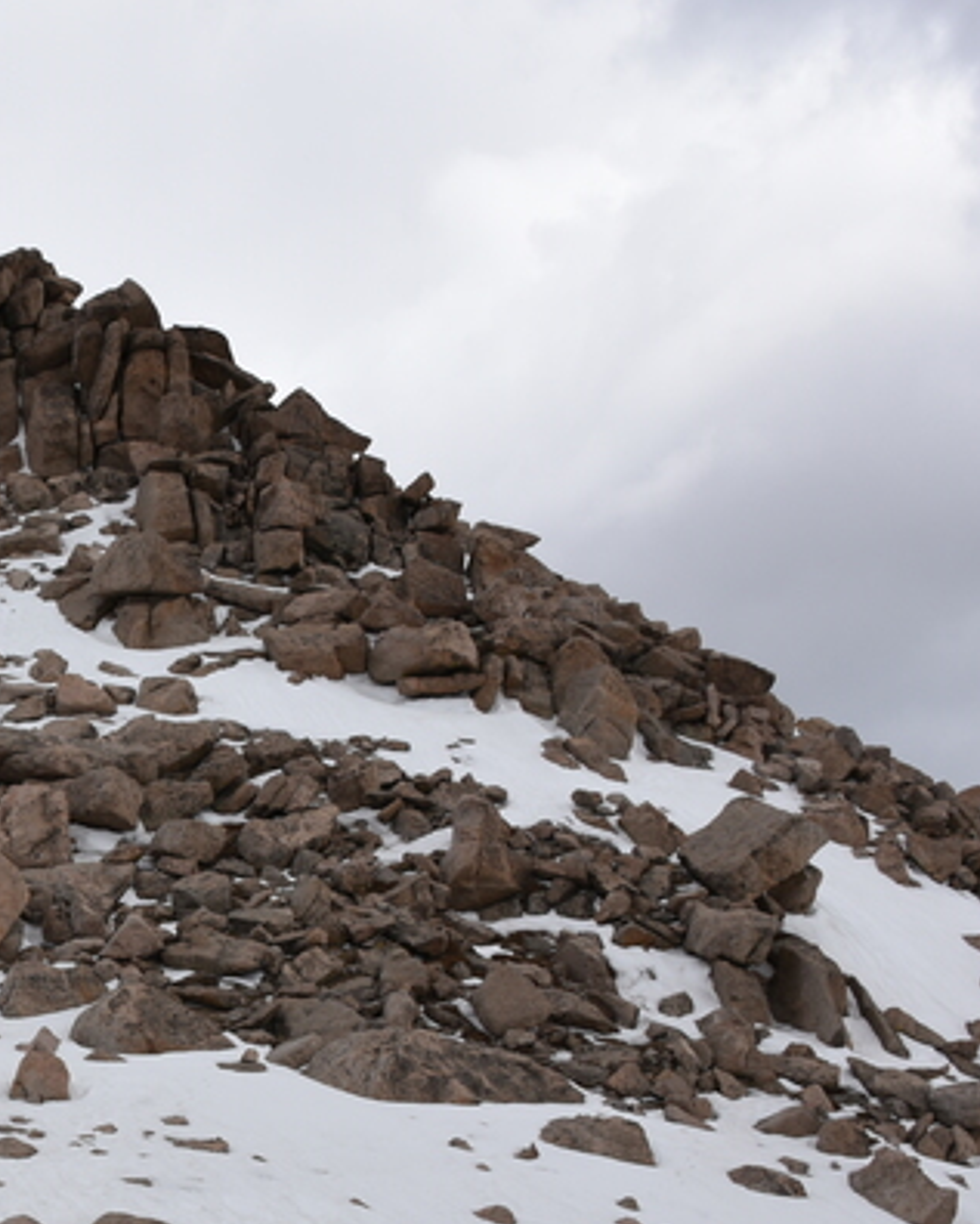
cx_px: -266
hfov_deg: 17.1
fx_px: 3081
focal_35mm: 85
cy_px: 1008
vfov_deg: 22.1
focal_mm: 28
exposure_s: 1/320
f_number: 9
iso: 100
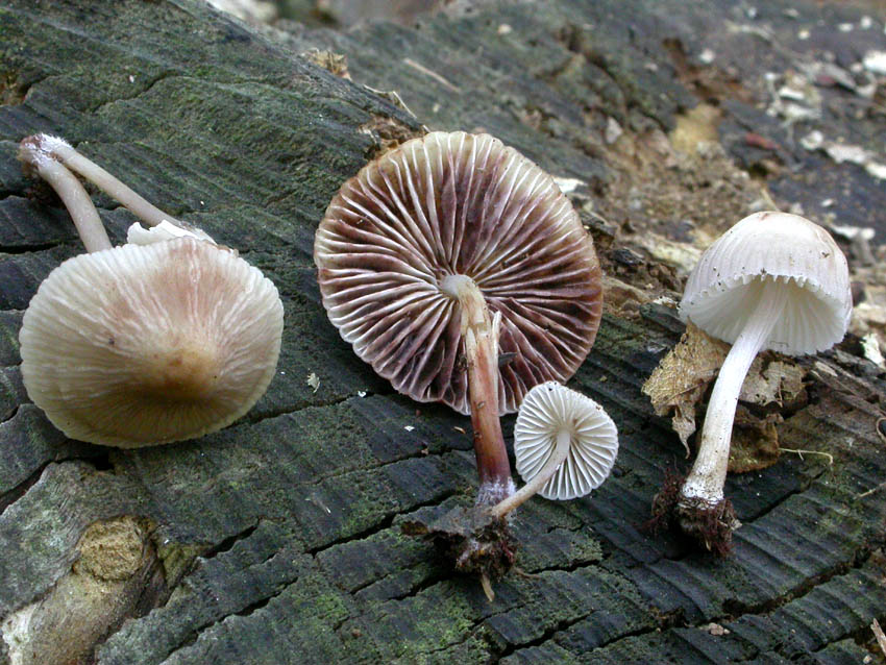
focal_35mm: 127
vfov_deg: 11.7
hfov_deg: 15.5
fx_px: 3251
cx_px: 443
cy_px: 332
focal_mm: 26.4
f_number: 10.3
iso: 200
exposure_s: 1/2
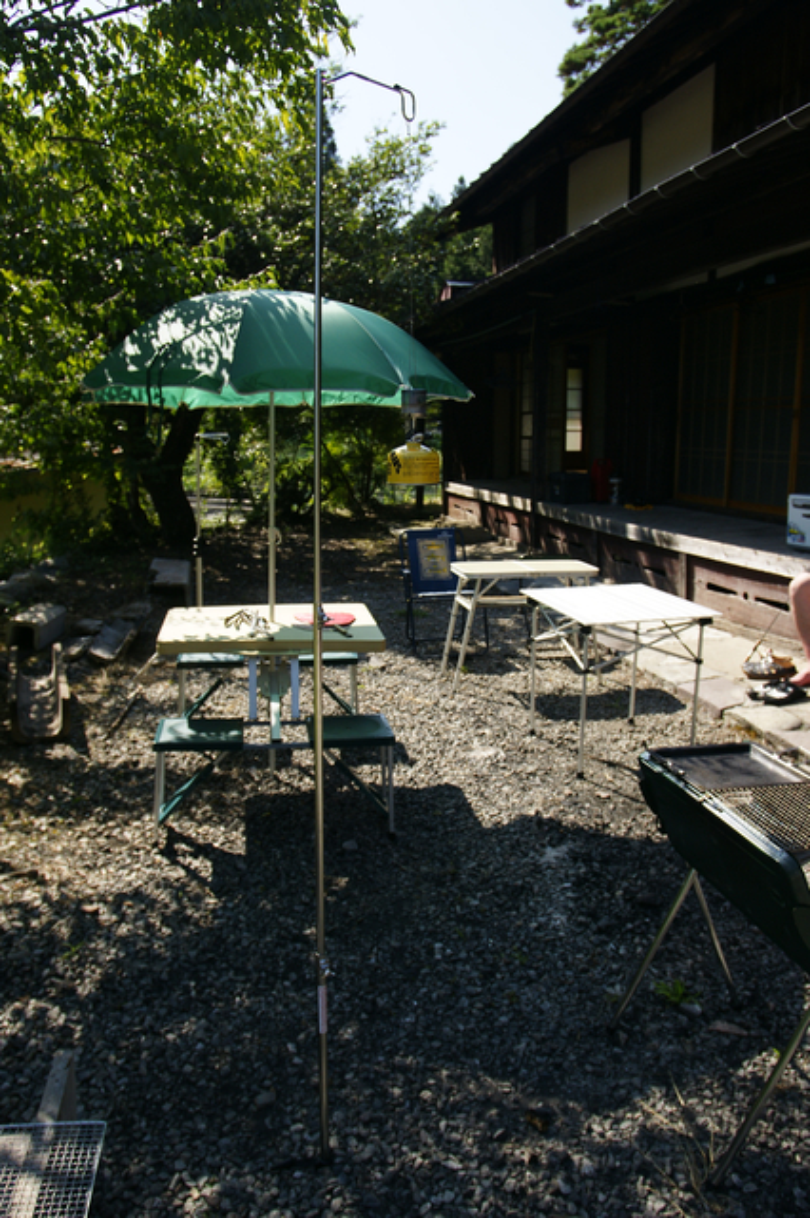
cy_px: 609
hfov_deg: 50.4
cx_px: 405
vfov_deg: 70.5
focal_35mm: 26
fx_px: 861
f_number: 4
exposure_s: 1/320
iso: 200
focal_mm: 17
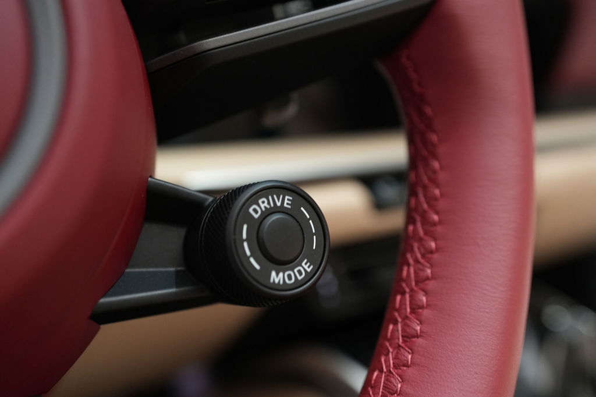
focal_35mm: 35
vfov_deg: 37.8
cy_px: 198
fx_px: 579
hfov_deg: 54.4
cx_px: 298
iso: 2500
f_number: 4
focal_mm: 35
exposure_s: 1/40
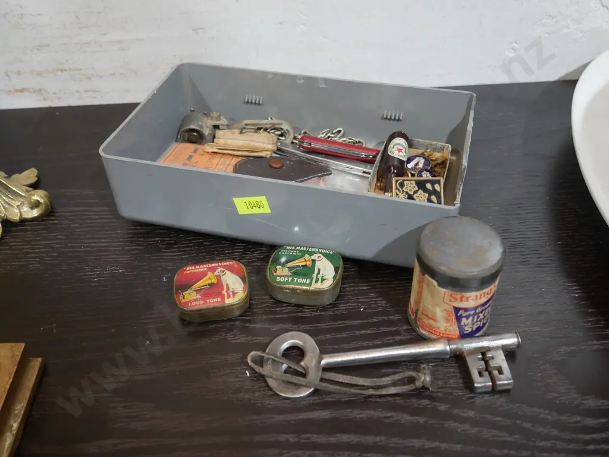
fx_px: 634
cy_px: 228
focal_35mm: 36
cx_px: 304
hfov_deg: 51.3
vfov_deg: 39.7
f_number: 4.5
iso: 800
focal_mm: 18
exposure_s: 1/60
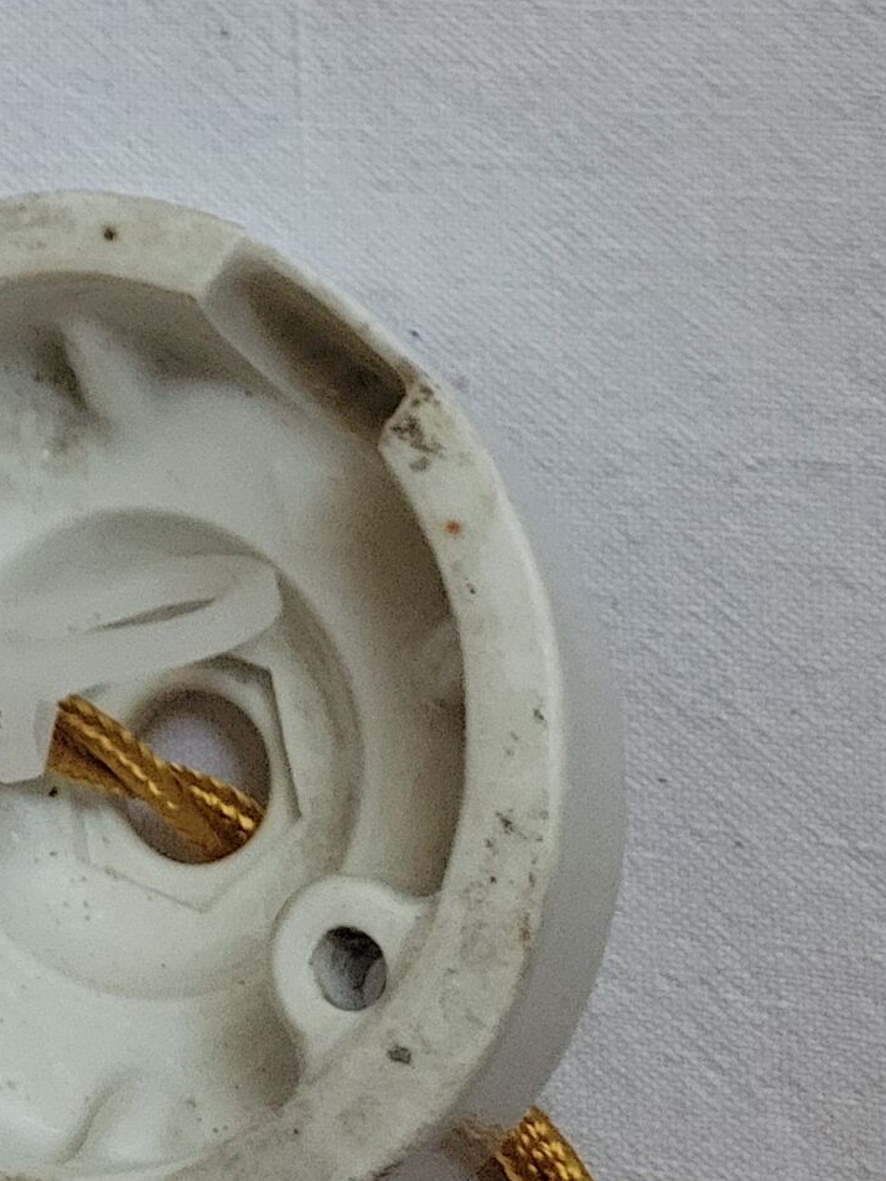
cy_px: -965
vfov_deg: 15.3
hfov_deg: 12.3
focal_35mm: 110
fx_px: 3753
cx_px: -719
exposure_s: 1/50
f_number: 1.8
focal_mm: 5.4
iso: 500
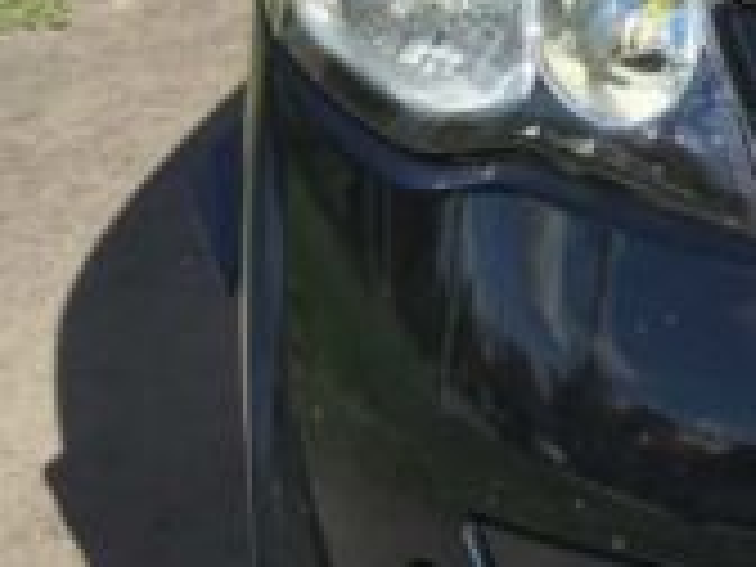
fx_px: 3014
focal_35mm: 138
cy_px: 27
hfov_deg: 12.5
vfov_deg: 10.7
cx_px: 1548
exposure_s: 1/1041
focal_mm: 4.15
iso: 32
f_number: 2.2
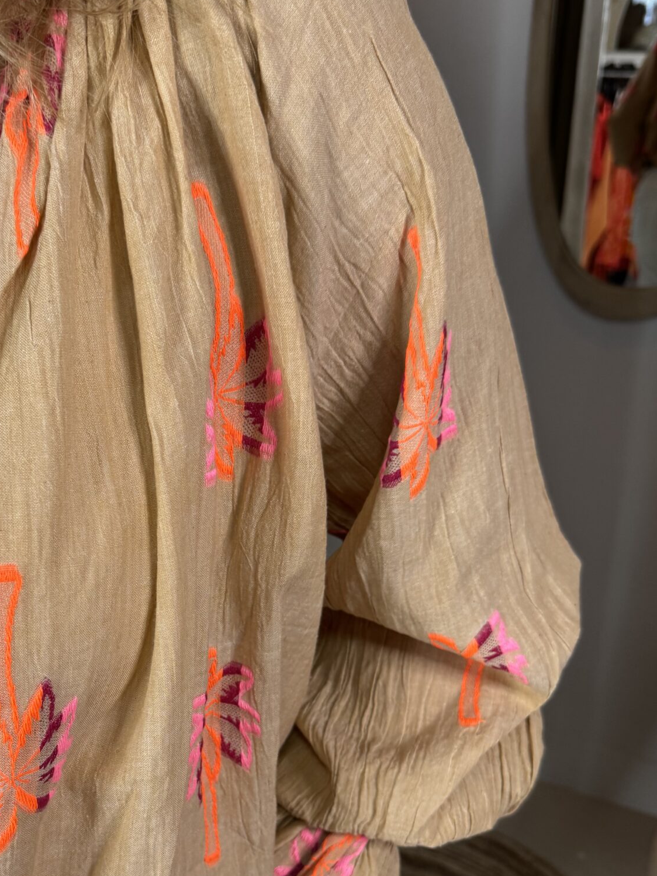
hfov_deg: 34.5
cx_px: 181
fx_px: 1038
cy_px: 575
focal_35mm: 41
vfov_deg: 45.2
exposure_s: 1/100
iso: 100
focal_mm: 6.76
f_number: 1.78
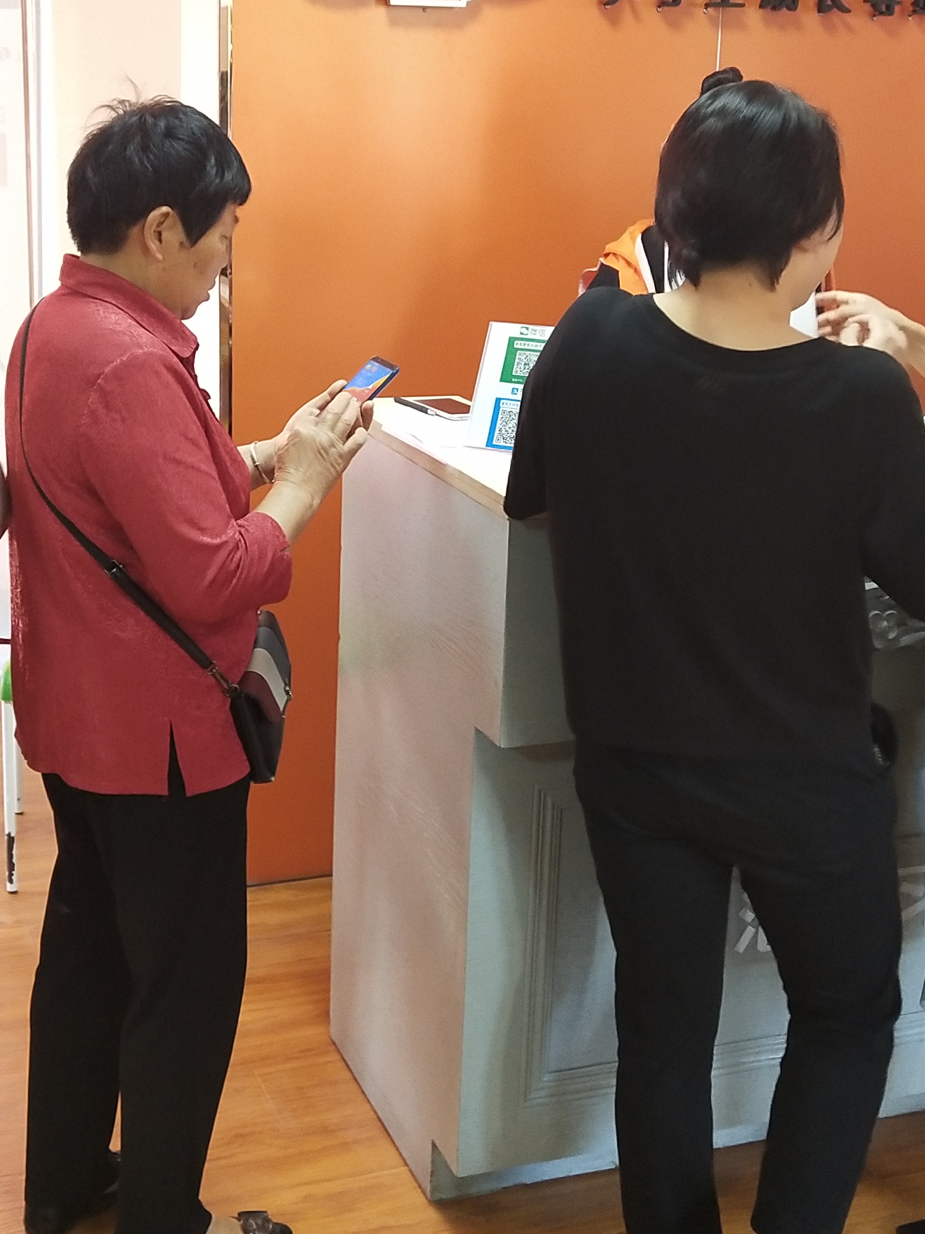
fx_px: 2067
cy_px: 520
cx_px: 434
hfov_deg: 25.2
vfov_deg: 33.2
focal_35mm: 58
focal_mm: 3.95
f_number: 1.8
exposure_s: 1/50
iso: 349
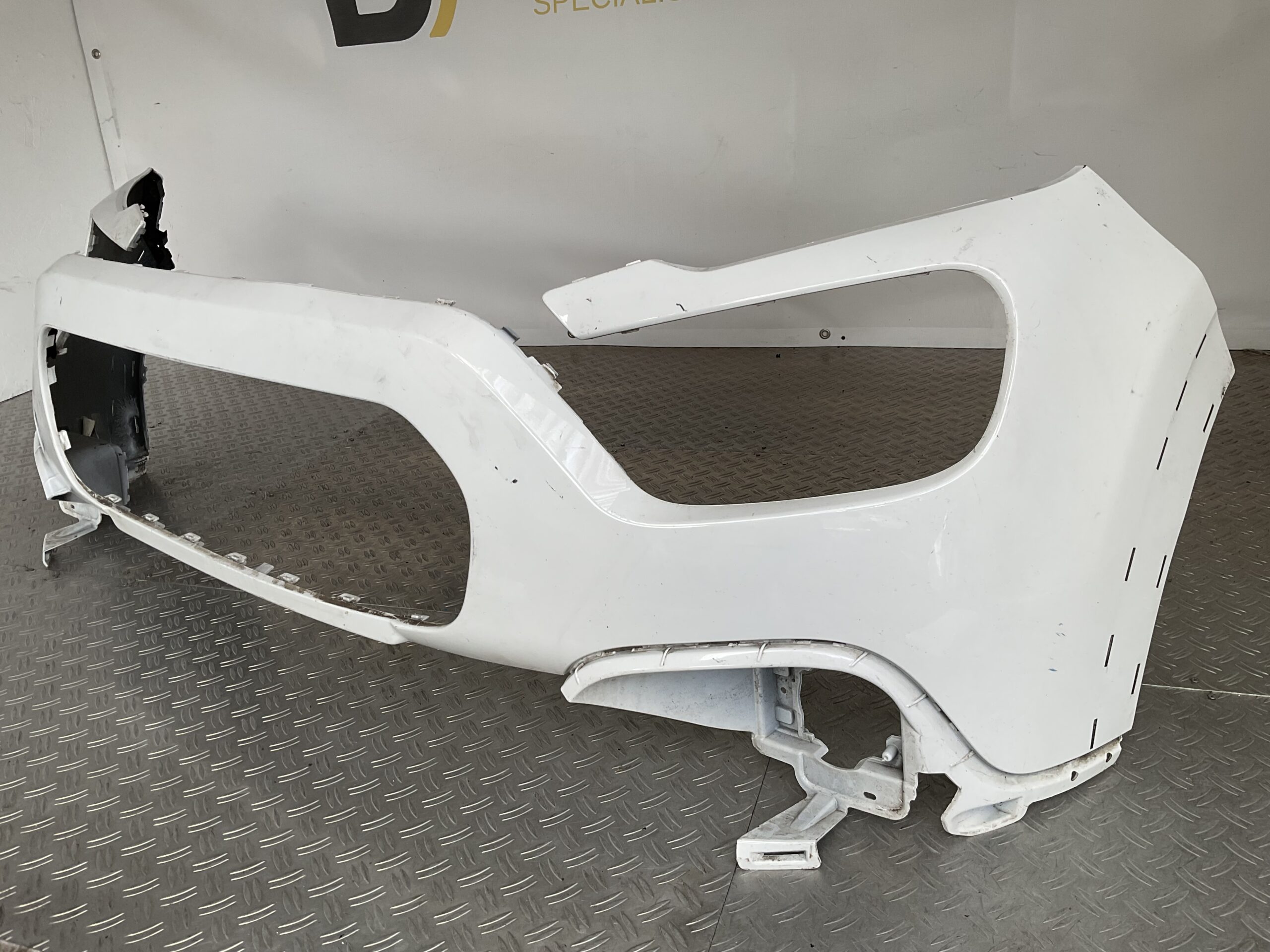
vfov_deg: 48.2
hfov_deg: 61.7
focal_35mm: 29
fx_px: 1064
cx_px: 635
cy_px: 476
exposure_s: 1/120
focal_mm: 3
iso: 20
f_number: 1.8
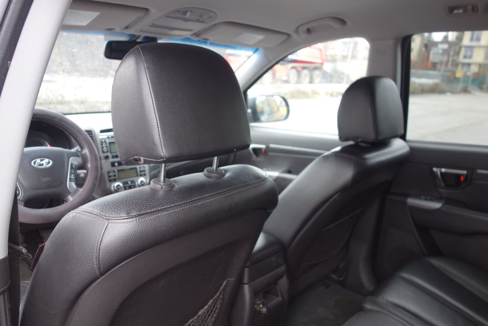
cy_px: 163
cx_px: 244
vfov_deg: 46.4
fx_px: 380
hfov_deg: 65.5
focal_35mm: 28
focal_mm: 10.4
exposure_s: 1/30
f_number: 2.2
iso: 125
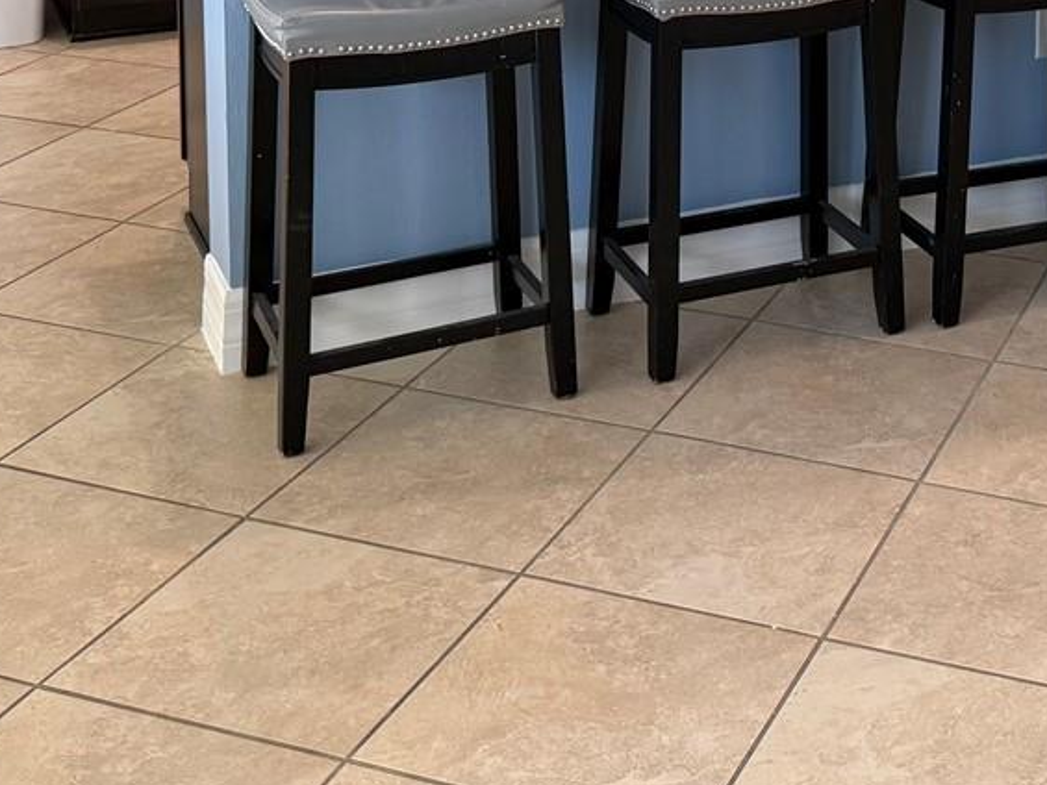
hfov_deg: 28.0
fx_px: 2057
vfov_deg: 19.8
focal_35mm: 68
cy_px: -255
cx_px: 832
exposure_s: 1/120
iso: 200
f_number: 1.78
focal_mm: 6.76
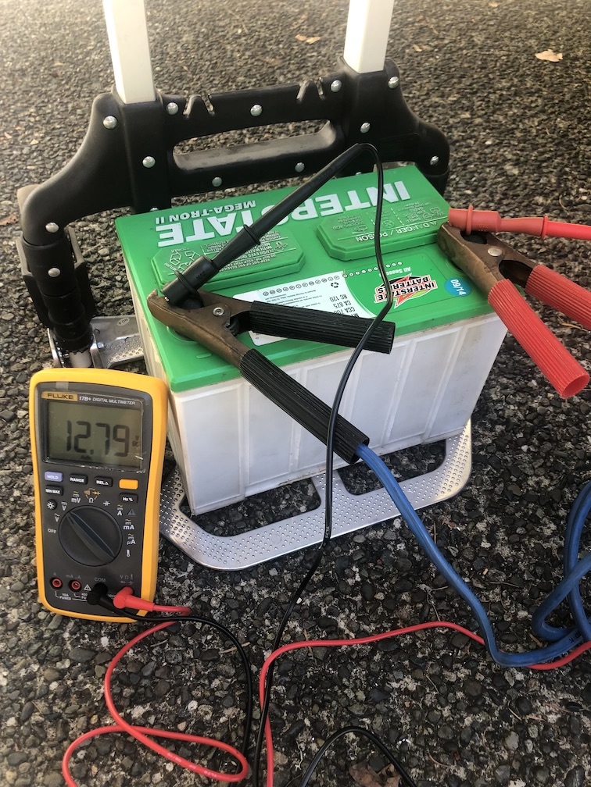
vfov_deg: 63.4
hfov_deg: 49.7
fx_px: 637
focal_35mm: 28
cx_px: 296
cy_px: 394
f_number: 1.8
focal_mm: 3.99
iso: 40
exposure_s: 1/120
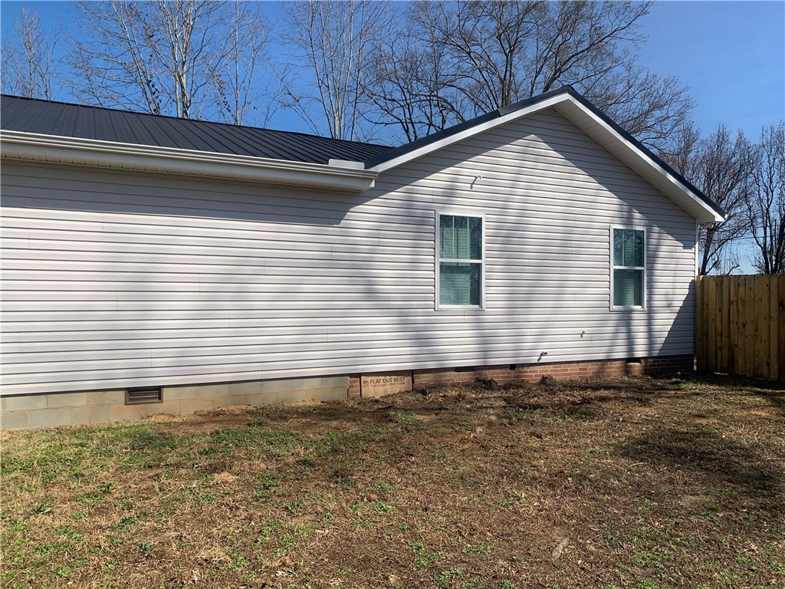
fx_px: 590
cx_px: 392
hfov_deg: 67.3
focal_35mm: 26
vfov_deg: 53.1
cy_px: 294
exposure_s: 1/3289
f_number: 1.8
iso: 25
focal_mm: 4.25
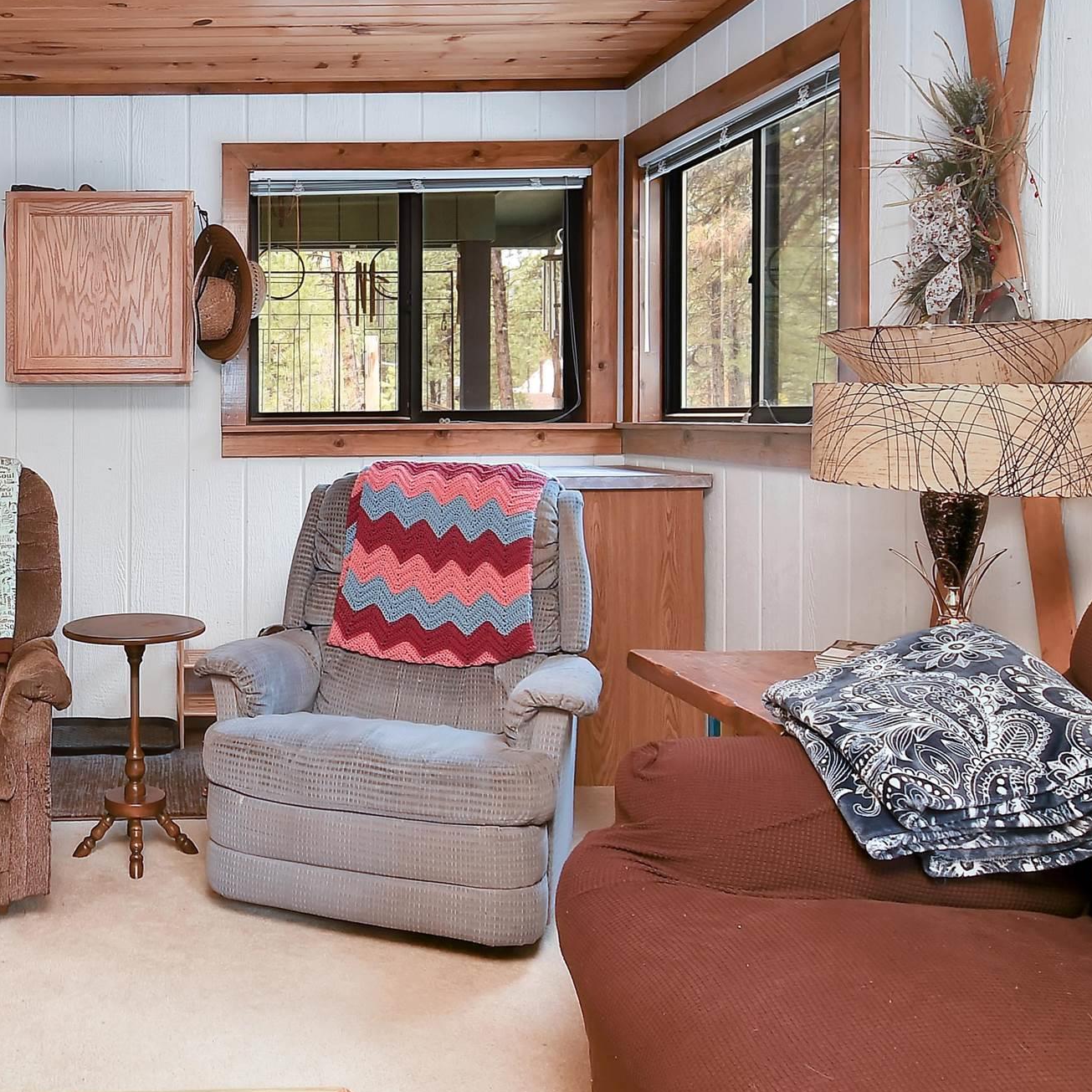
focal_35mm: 30
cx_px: 118
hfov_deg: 48.6
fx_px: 1071
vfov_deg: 53.9
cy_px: 479
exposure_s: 1/60
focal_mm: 10
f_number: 5.6
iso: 400
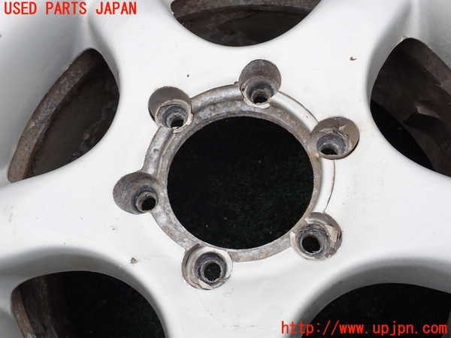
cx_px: 226
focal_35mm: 30
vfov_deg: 46.8
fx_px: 391
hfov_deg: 60.0
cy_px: 169
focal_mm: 5.4
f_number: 3.2
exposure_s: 1/320
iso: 100
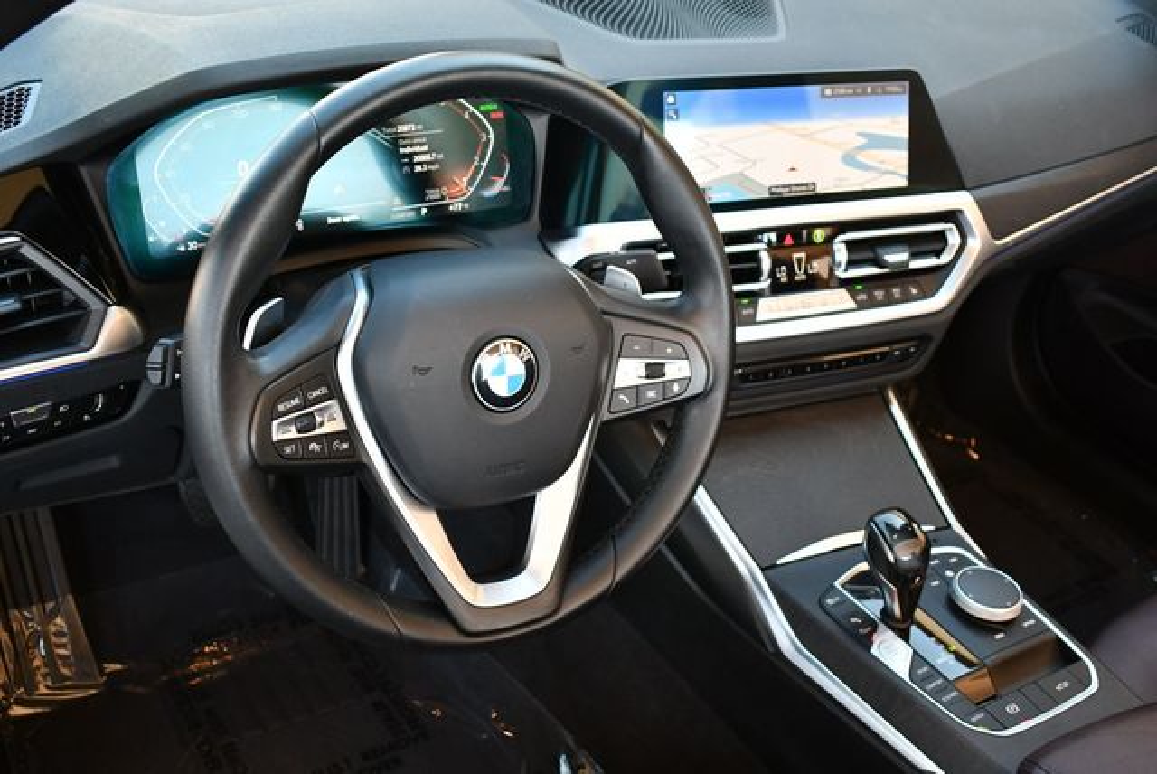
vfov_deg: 33.5
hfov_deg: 48.4
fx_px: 1287
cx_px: 578
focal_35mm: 40
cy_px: 387
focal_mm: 20
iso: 800
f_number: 3.5
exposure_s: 1/250
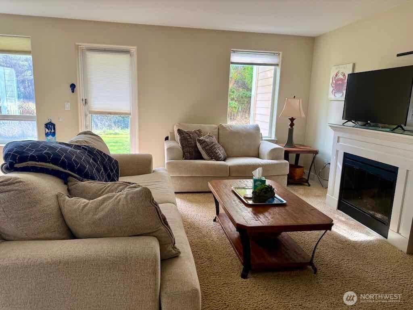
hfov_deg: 71.6
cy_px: 155
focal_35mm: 24
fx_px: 286
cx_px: 206
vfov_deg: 56.8
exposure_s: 1/236
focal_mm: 6.76
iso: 100
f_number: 1.78
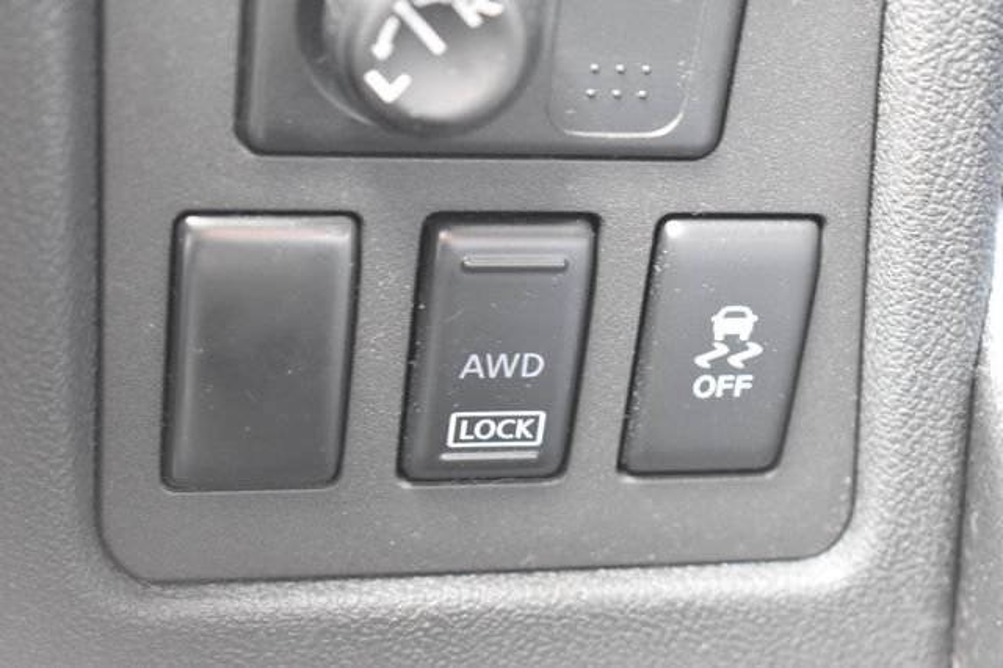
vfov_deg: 16.5
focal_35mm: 82
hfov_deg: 24.6
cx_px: 502
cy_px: 334
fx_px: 2297
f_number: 5.6
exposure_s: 1/8
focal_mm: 55
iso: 3200
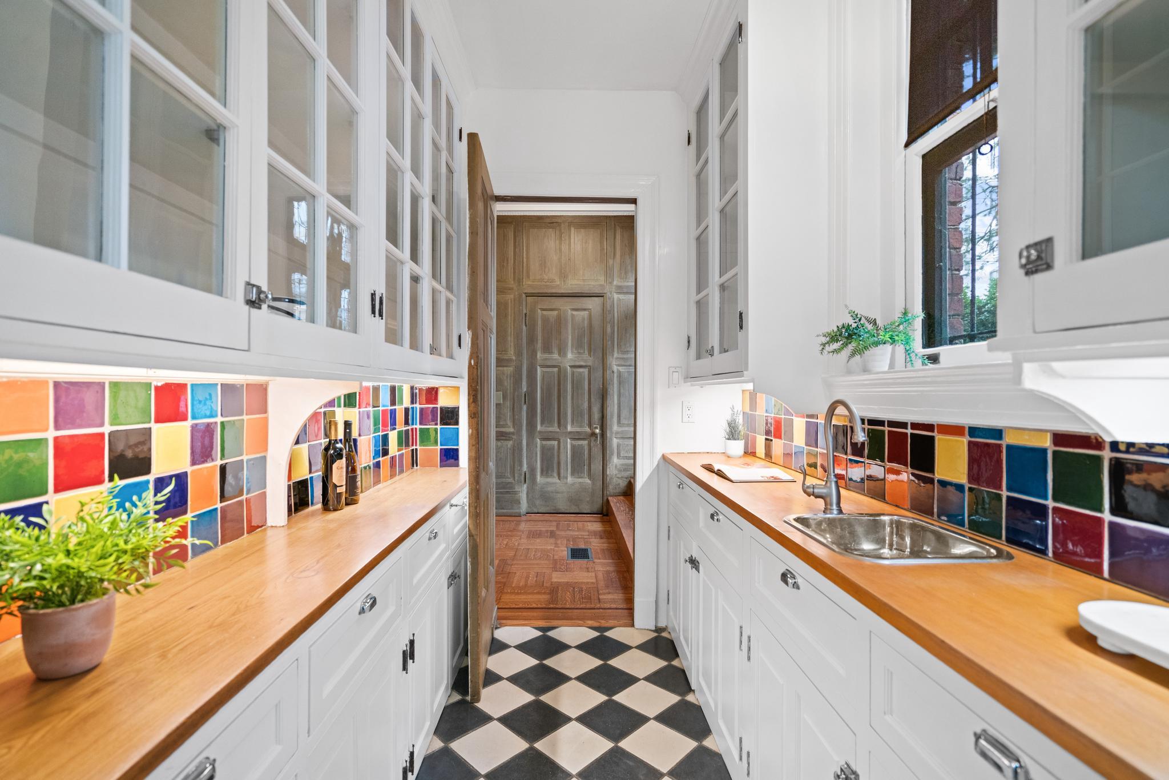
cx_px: 584
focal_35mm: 16
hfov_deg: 96.7
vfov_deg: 73.8
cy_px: 390
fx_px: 520
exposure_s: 1/8
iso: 800
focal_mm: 16
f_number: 4
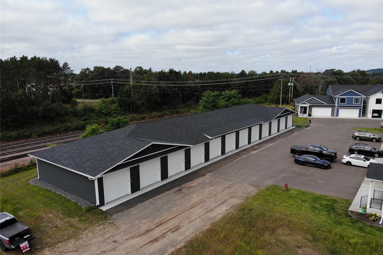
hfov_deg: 71.5
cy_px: 136
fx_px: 266
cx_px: 192
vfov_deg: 51.2
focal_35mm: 25
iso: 113
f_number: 2.8
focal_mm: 4.5
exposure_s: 1/965
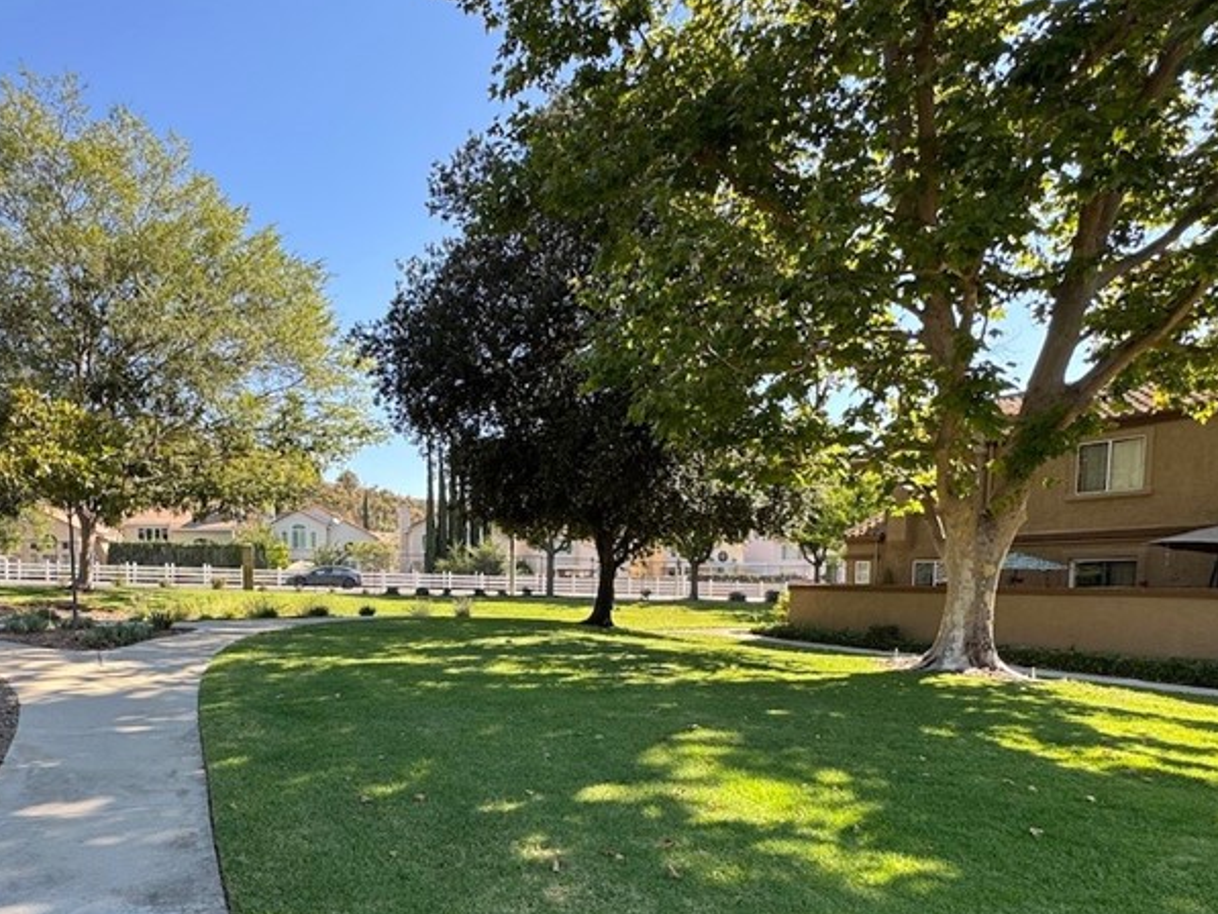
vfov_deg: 54.8
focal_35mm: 24
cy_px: 659
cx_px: 475
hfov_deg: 70.7
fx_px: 845
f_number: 2.2
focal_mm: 2.22
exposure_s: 1/299
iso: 40
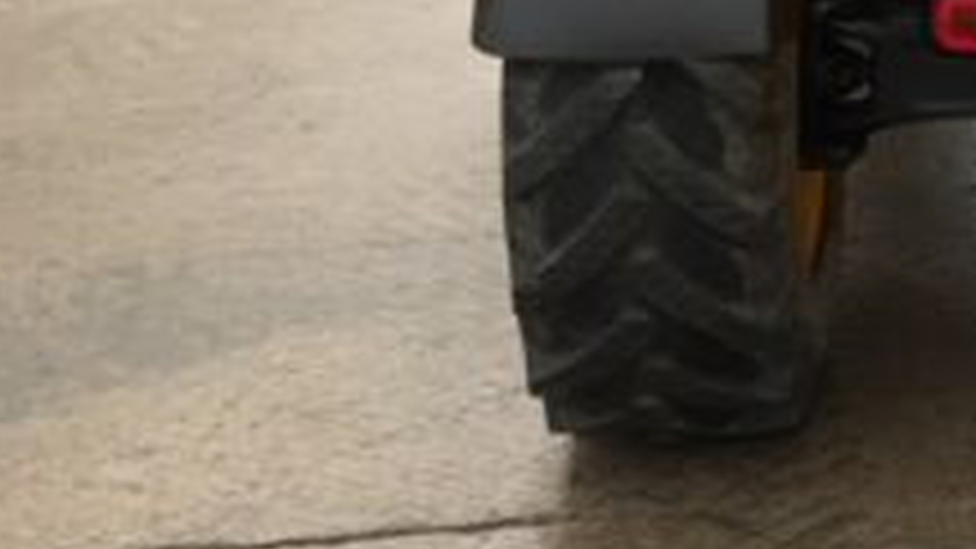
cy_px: -297
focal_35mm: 93
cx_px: 1403
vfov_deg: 12.3
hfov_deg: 20.2
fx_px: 2407
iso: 32
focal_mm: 3
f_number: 1.8
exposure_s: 1/122
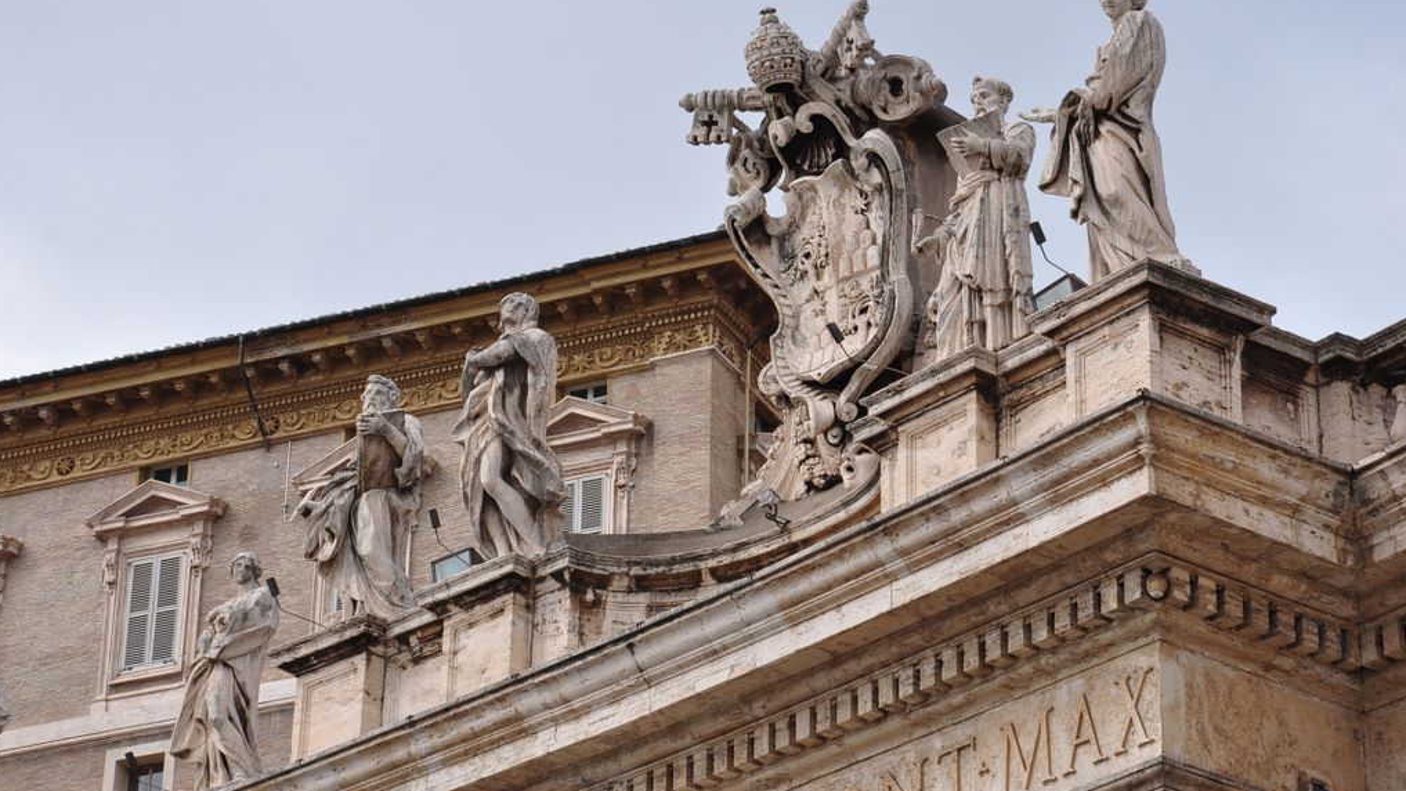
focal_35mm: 119
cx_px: 701
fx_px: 4419
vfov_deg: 10.2
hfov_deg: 18.1
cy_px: 331
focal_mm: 75
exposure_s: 1/250
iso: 200
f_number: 10
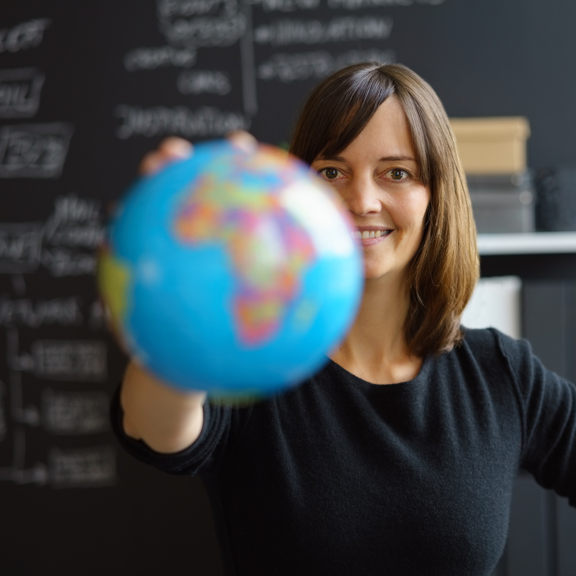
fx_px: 1337
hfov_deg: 24.3
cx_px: 361
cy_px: 288
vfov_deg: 24.3
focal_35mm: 71
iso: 250
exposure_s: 1/60
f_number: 2.2
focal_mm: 55
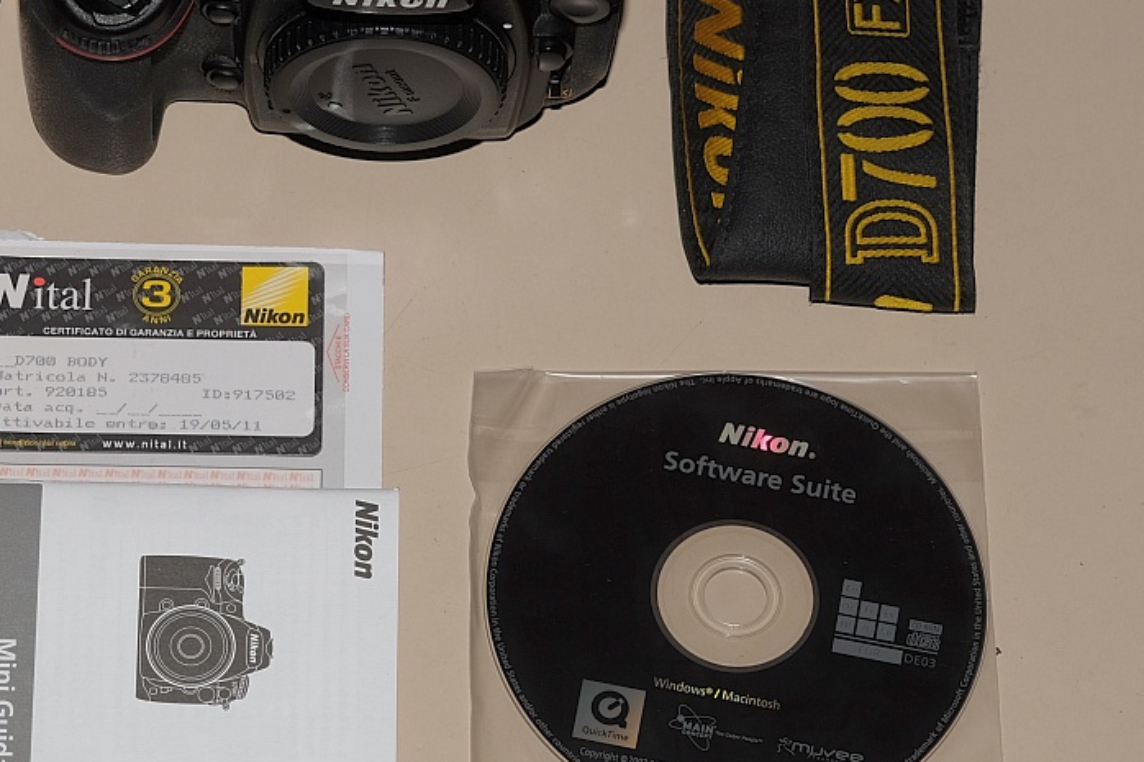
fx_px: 5242
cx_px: 172
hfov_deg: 12.4
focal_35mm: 165
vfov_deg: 8.3
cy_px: 201
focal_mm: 60
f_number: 5.6
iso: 200
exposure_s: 1/125
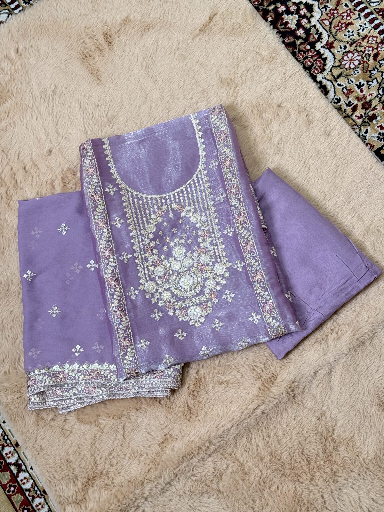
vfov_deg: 39.7
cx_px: 192
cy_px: 256
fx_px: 710
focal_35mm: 48
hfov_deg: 30.3
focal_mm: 6.76
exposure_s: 1/121
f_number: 1.78
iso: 50
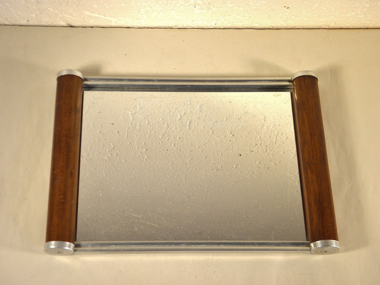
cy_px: 142
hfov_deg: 32.7
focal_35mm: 59
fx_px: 648
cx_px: 190
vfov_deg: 24.8
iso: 100
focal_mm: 10.6
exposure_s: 1/60
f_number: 4.1
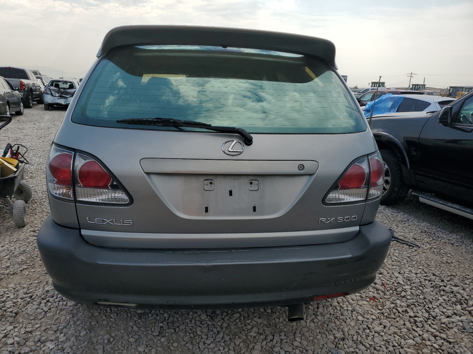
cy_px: 177
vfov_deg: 53.1
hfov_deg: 67.3
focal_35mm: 26
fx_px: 355
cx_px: 236
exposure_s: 1/3333
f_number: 1.5
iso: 50
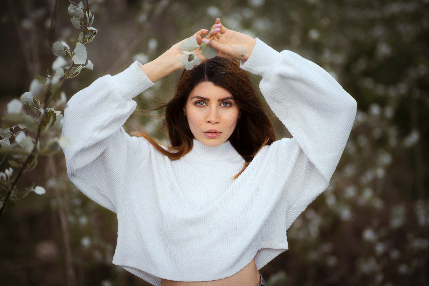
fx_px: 1013
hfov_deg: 23.9
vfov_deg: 16.1
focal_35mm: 85
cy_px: 143
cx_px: 214
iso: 100
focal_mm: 85
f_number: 1.4
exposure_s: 1/2000
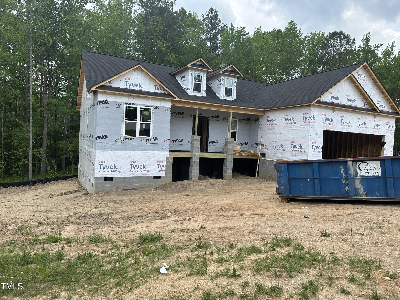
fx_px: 277
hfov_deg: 71.6
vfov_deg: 56.8
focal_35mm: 24
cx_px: 200
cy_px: 150
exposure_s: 1/1374
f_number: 1.78
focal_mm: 6.86
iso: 80
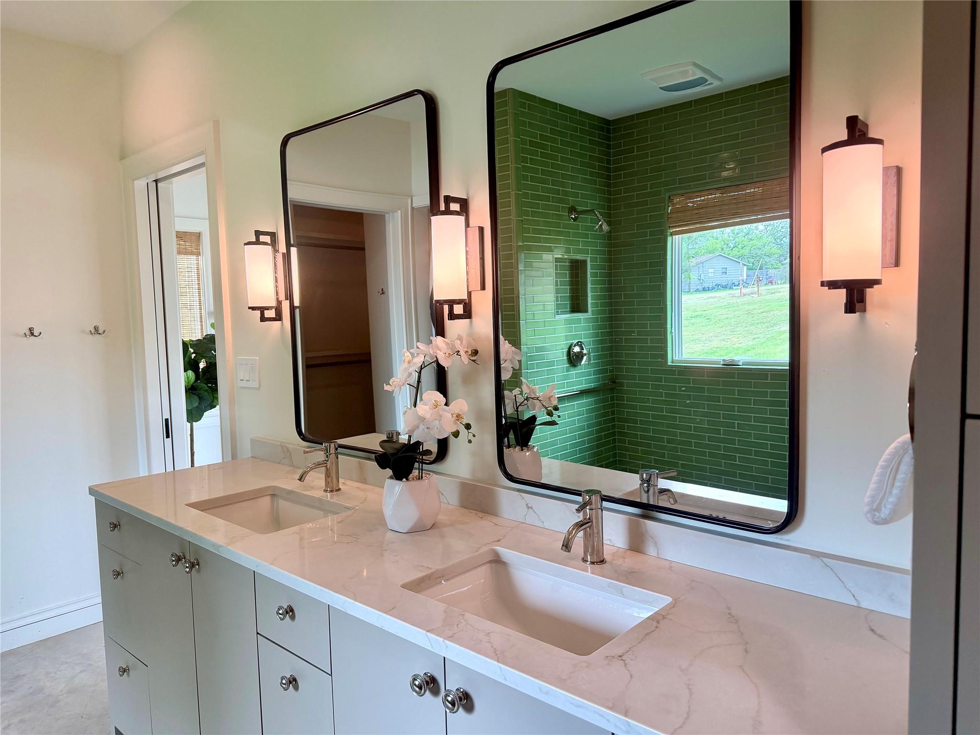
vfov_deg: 56.8
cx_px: 490
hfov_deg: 71.6
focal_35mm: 24
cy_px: 368
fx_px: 679
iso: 160
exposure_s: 1/215
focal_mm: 6.76
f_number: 1.78
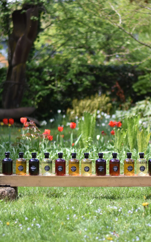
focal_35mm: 115
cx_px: 101
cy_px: 121
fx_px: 757
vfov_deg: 18.1
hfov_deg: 11.4
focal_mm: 50
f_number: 1.8
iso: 200
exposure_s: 1/4000
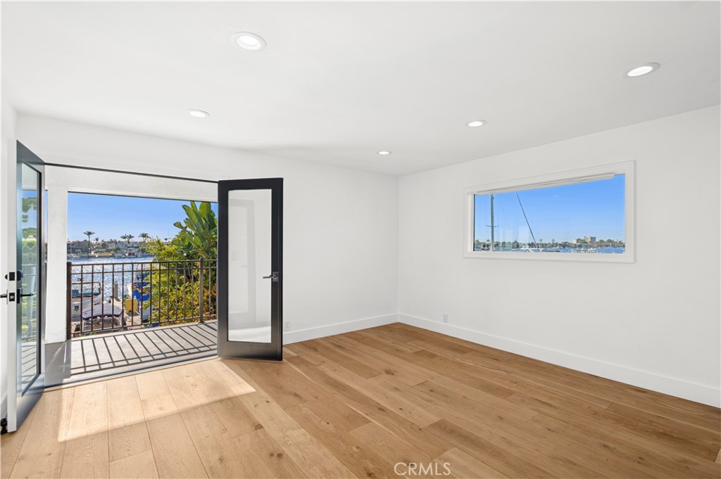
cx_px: 360
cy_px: 240
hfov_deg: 96.8
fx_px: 320
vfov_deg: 73.7
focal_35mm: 16
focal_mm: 16
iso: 100
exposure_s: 1/25
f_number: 9
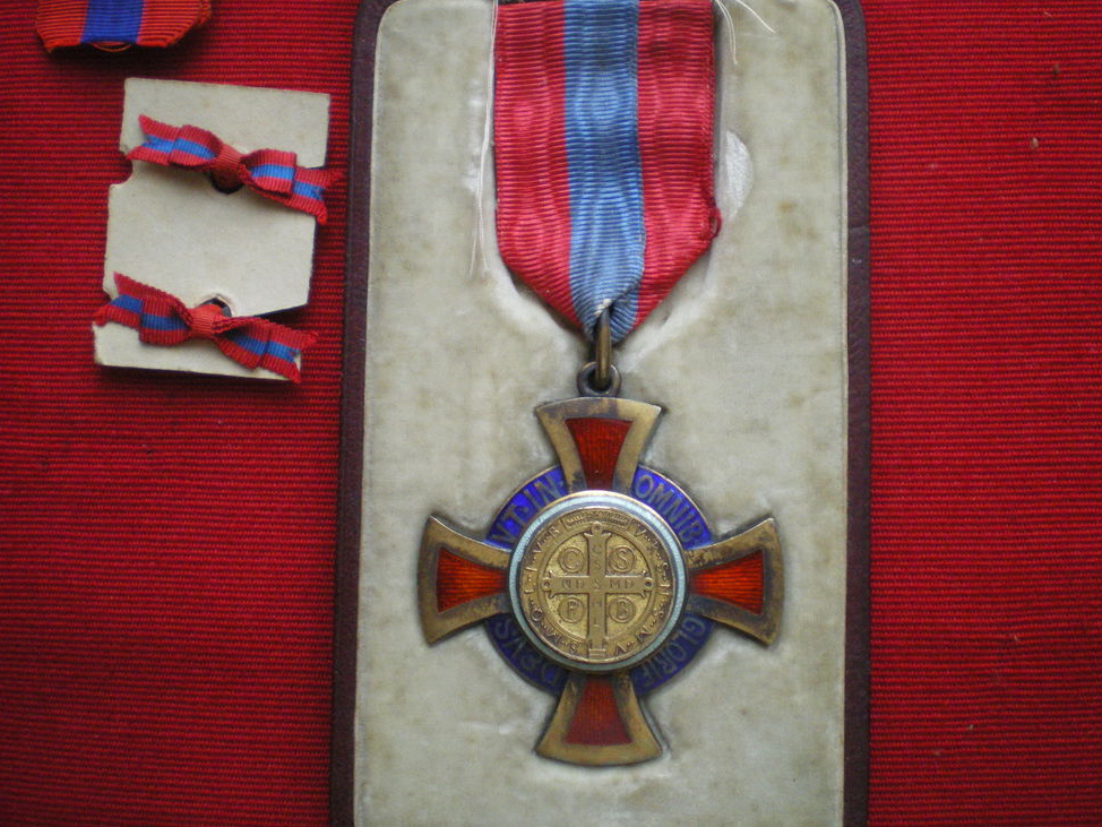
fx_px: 1242
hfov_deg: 47.9
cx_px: 559
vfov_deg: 36.8
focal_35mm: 39
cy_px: 405
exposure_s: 1/25
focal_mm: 6.3
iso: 400
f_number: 3.1
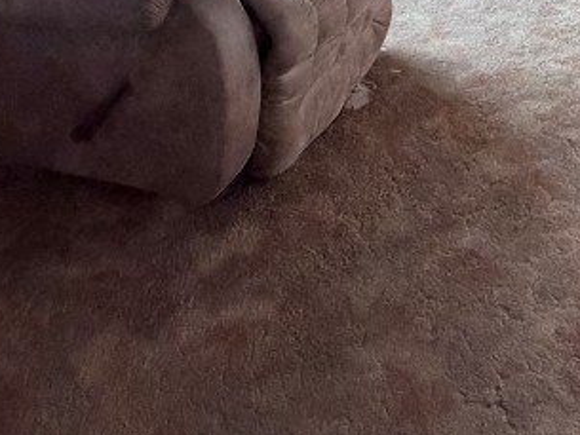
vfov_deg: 22.9
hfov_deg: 37.8
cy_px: -270
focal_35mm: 47
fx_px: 788
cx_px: 519
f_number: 2.2
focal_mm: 2.22
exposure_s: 1/60
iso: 500
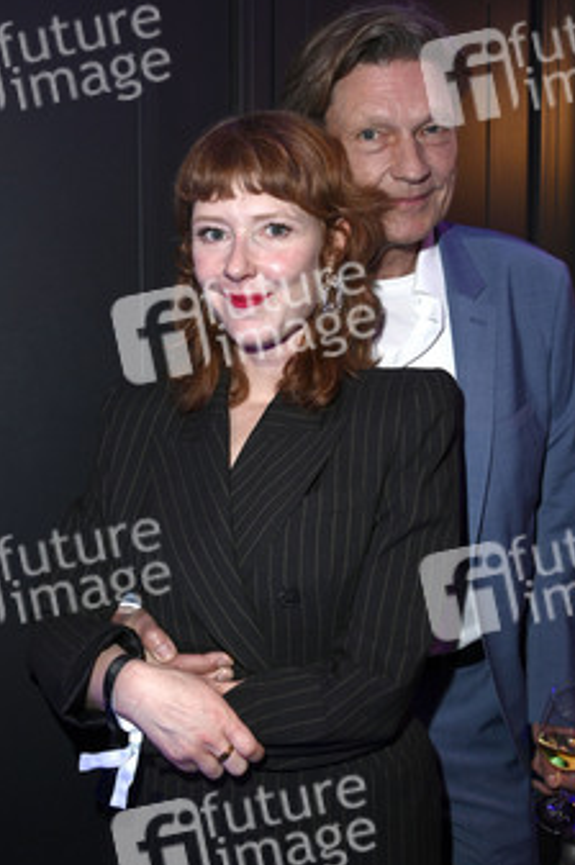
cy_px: 452
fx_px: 912
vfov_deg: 50.7
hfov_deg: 35.0
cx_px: 318
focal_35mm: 38
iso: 1250
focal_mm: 32
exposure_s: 1/100
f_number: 5.6
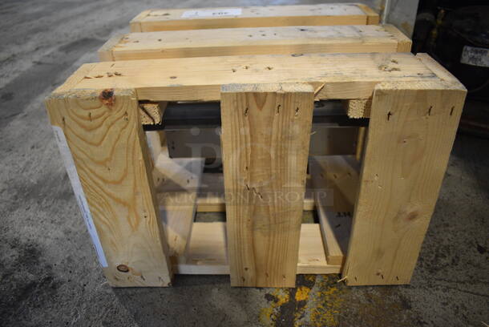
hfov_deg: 67.3
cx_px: 244
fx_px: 367
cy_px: 164
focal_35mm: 27
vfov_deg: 48.0
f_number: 3.5
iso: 1100
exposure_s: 1/125
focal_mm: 18
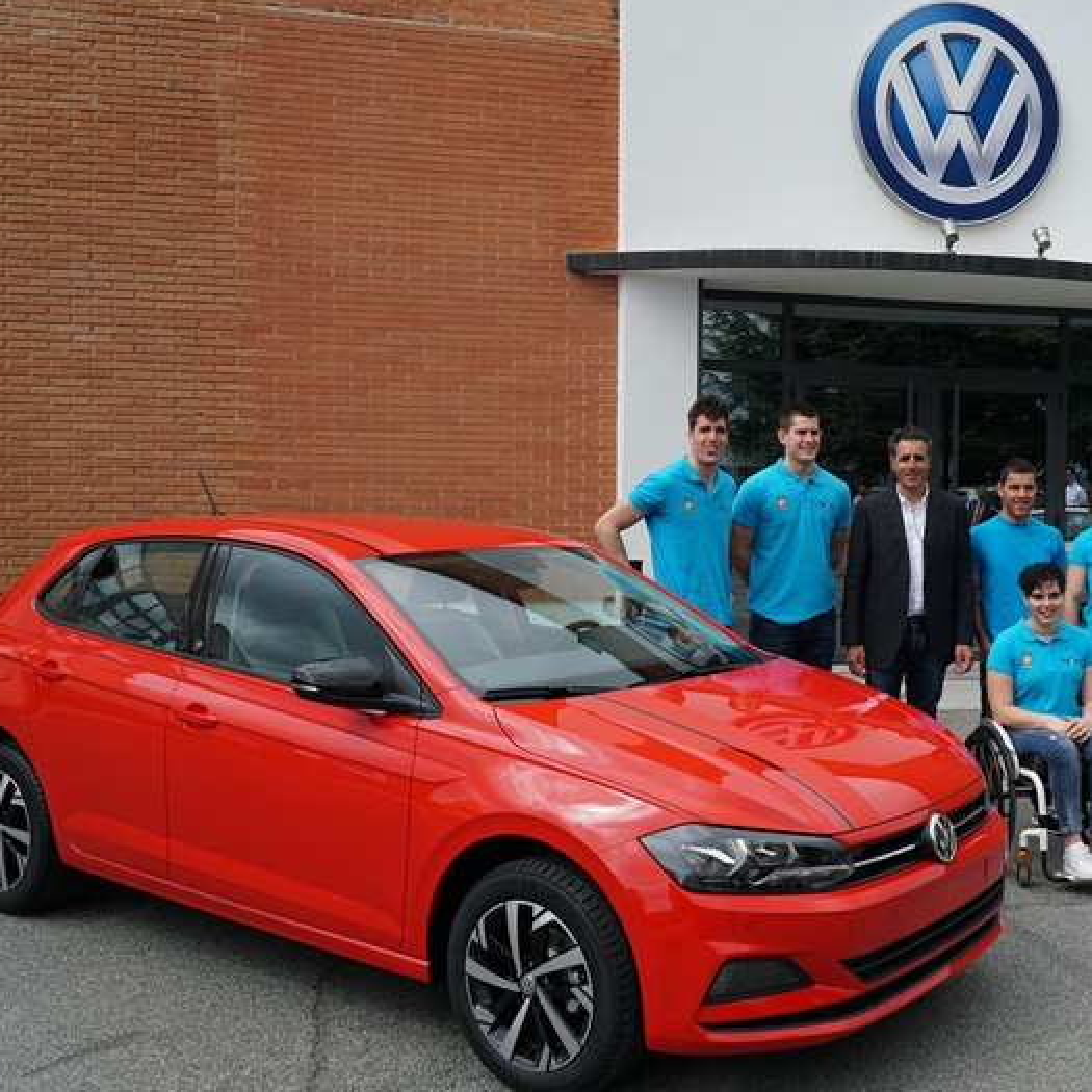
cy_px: 549
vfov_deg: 47.2
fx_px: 1249
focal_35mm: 35
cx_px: 799
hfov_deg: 45.8
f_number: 5.6
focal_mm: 18
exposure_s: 1/320
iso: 100
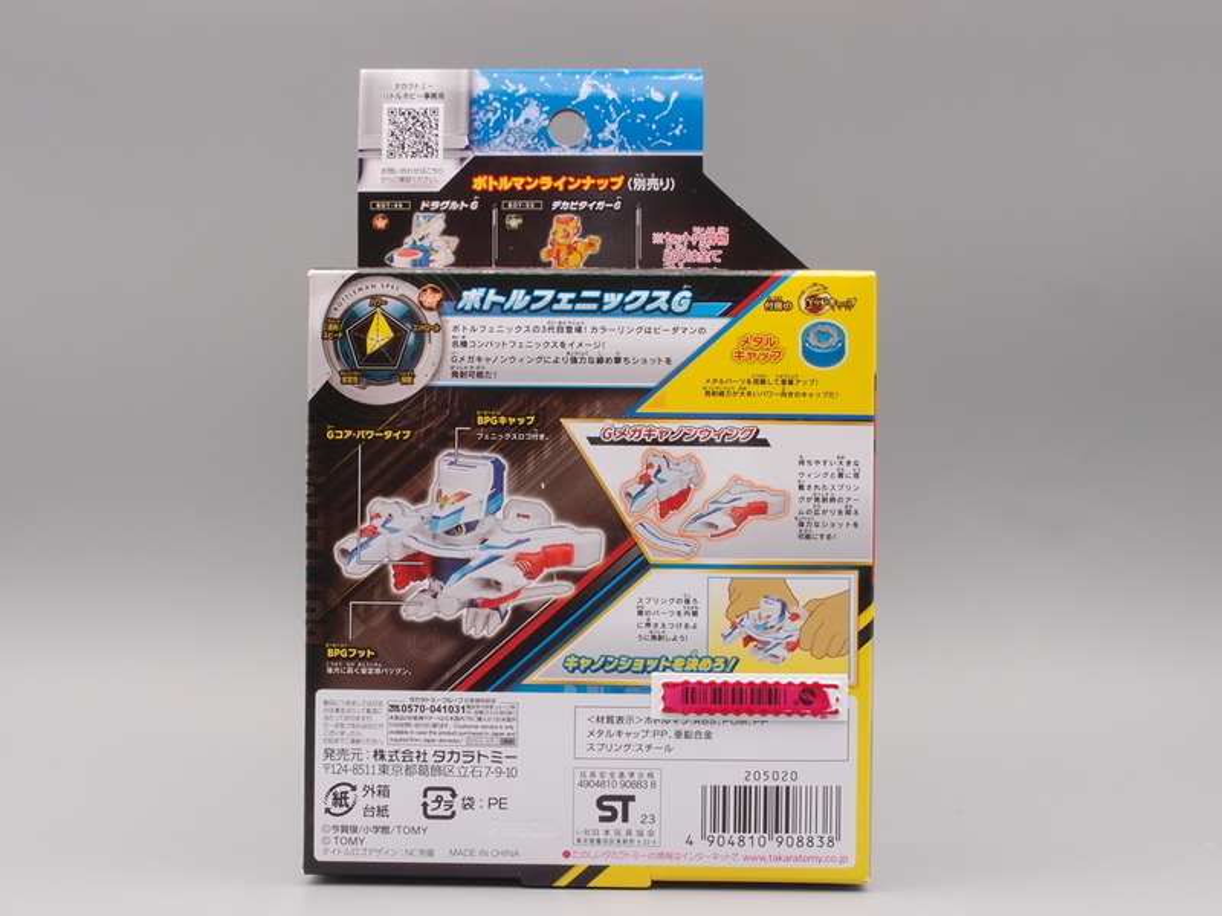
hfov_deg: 38.2
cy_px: 458
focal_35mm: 50
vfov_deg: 29.1
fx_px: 1765
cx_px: 611
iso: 100
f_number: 8
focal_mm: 10.83
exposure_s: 1/8
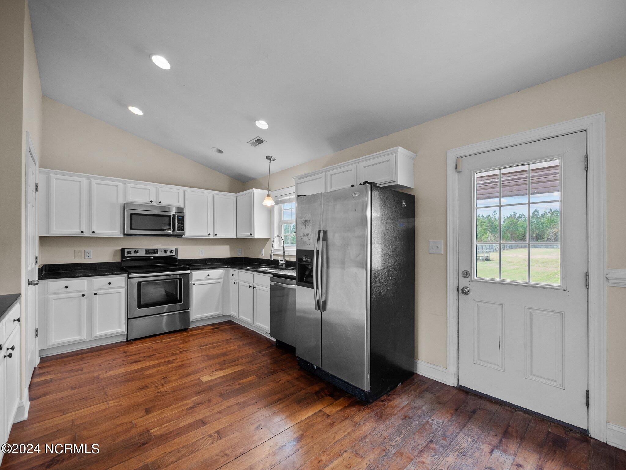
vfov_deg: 85.7
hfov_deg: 102.1
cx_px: 313
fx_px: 253
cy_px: 235
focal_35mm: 14
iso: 400
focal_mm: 7
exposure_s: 1/30
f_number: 4
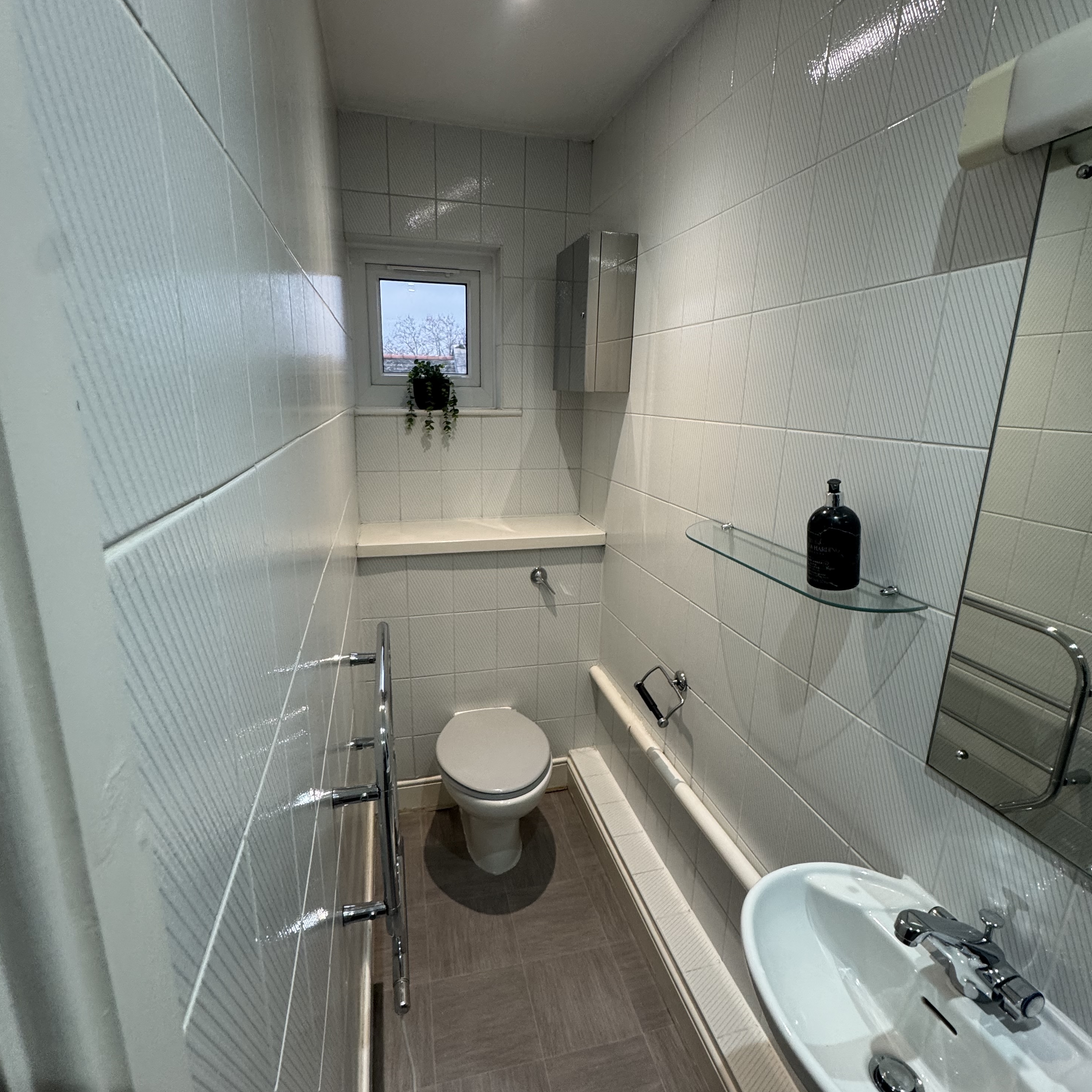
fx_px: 607
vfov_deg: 84.0
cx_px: 537
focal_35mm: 17
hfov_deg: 84.0
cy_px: 543
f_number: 2.2
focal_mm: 2.22
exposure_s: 1/100
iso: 200
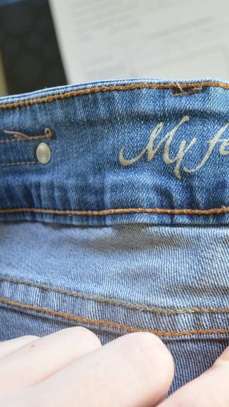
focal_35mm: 53
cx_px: 280
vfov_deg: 39.2
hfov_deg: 21.0
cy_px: 206
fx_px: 572
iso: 720
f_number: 5.6
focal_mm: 22
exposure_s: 1/60
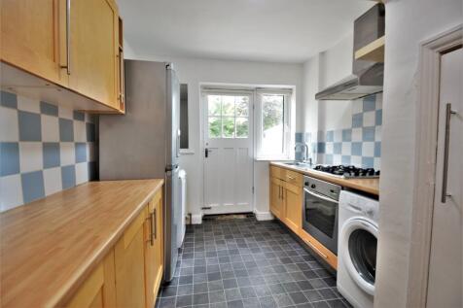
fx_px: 193
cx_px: 232
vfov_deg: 77.3
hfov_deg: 100.4
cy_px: 154
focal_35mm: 15
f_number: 3.5
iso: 100
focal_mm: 10
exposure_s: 1/15
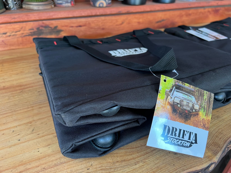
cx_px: 116
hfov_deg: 67.3
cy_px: 86
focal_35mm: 26
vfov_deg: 53.0
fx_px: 173
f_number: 1.5
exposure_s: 1/60
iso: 160
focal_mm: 5.7
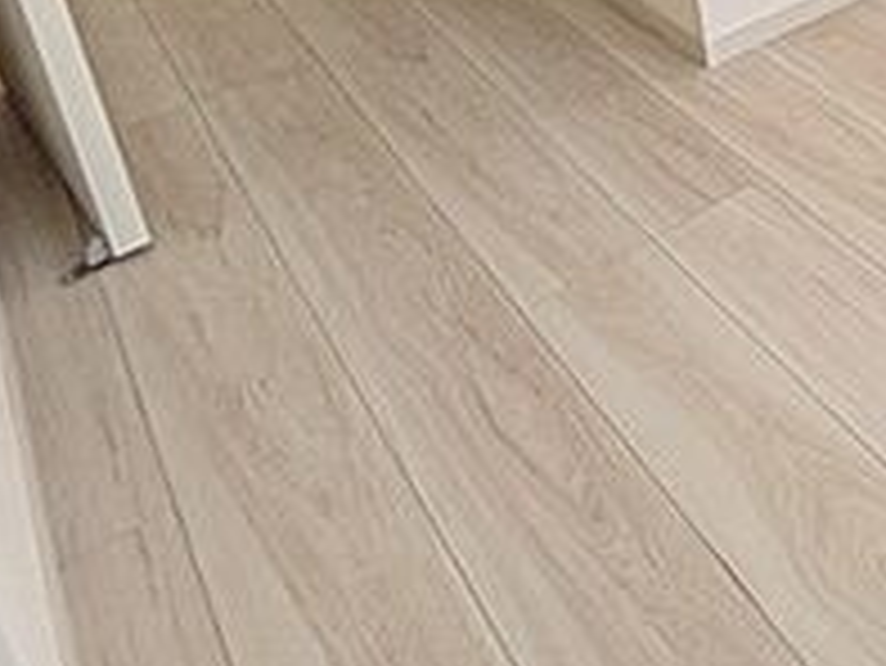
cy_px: -272
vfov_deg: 26.2
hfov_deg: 29.3
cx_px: 1282
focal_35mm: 44
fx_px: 1127
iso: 51
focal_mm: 1.83
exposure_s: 1/193
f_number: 2.2
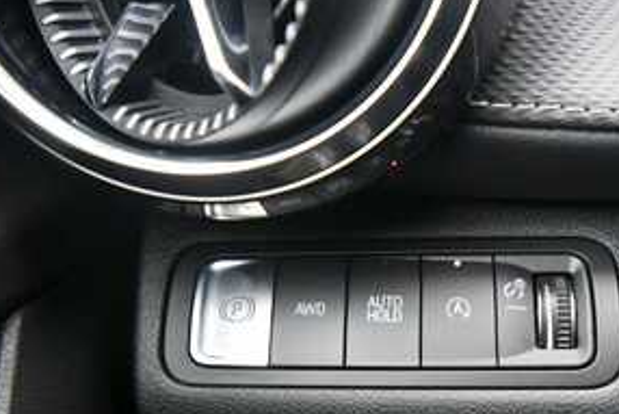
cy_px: 276
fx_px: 722
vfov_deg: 31.7
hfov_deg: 45.8
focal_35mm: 42
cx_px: 405
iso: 1800
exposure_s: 1/125
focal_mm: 20
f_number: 5.6
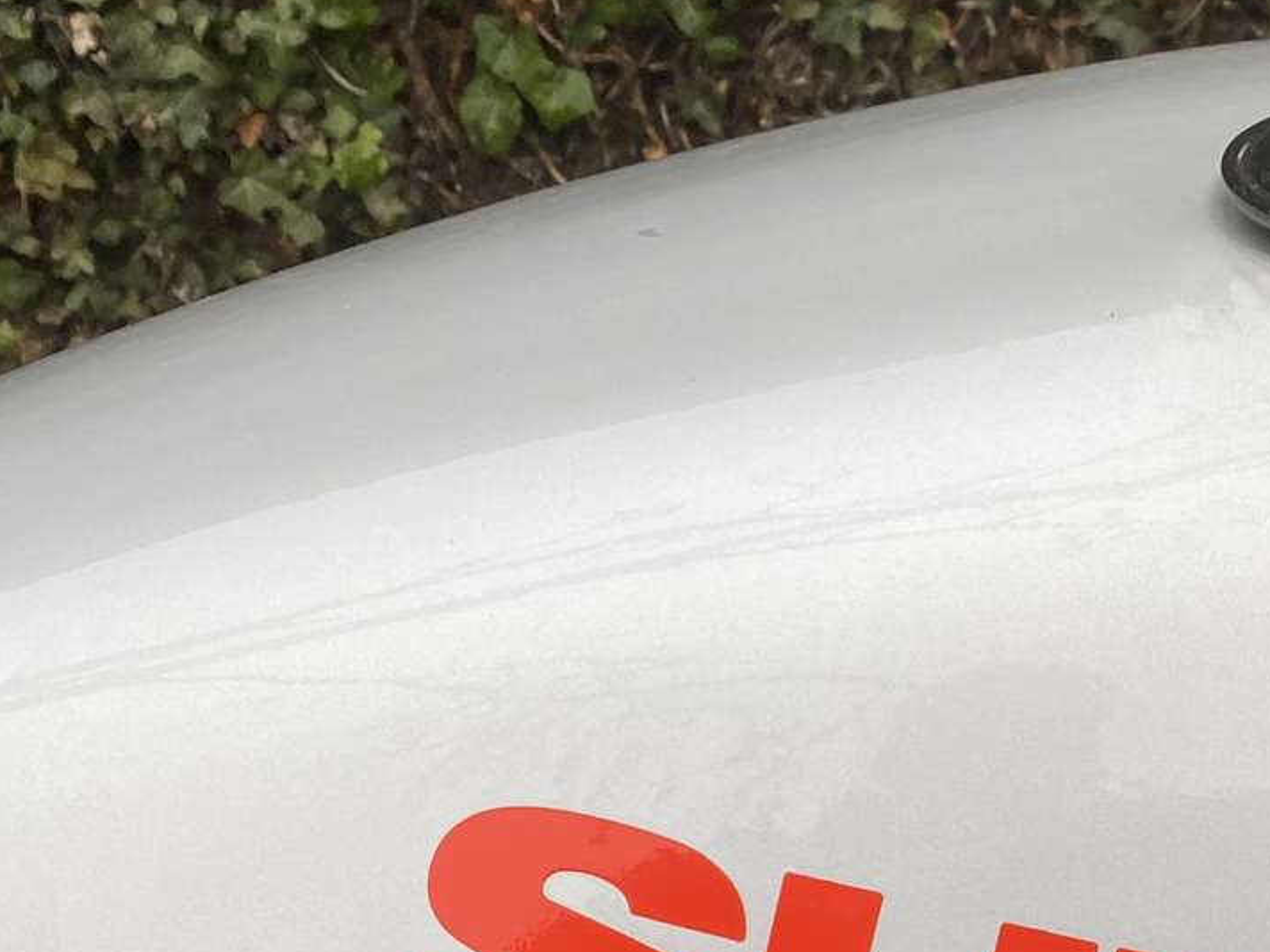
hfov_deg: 25.0
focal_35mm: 73
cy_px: 804
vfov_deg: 19.9
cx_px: 1352
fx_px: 2678
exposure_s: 1/122
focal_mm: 4.25
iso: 40
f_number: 1.8
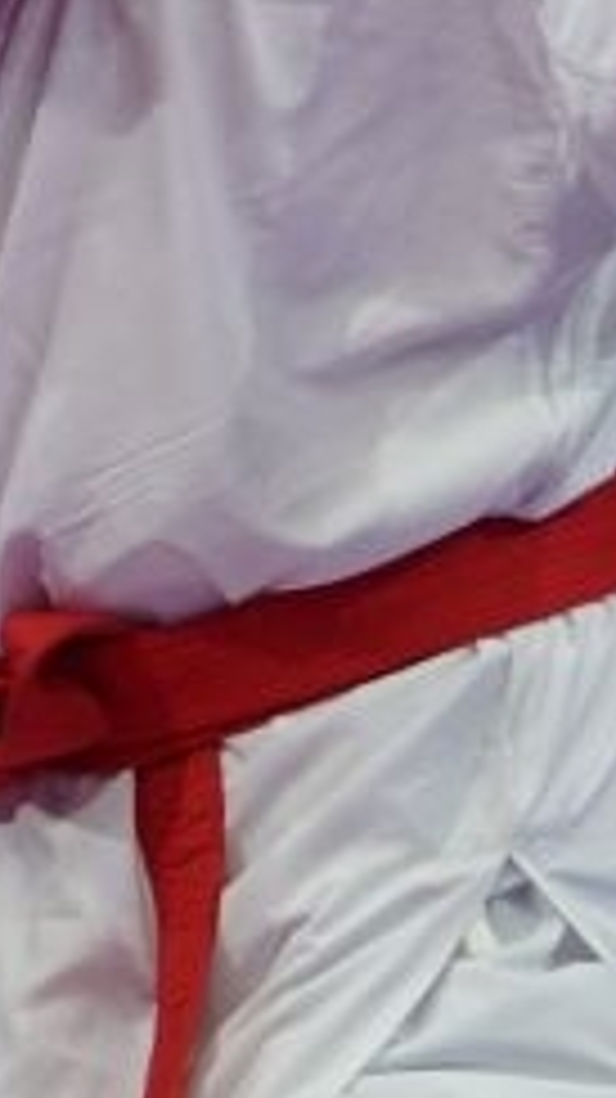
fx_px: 44984
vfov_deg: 1.4
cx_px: 531
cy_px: 144
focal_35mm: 1547
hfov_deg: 0.8
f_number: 2.8
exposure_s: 1/1000
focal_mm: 200
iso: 800
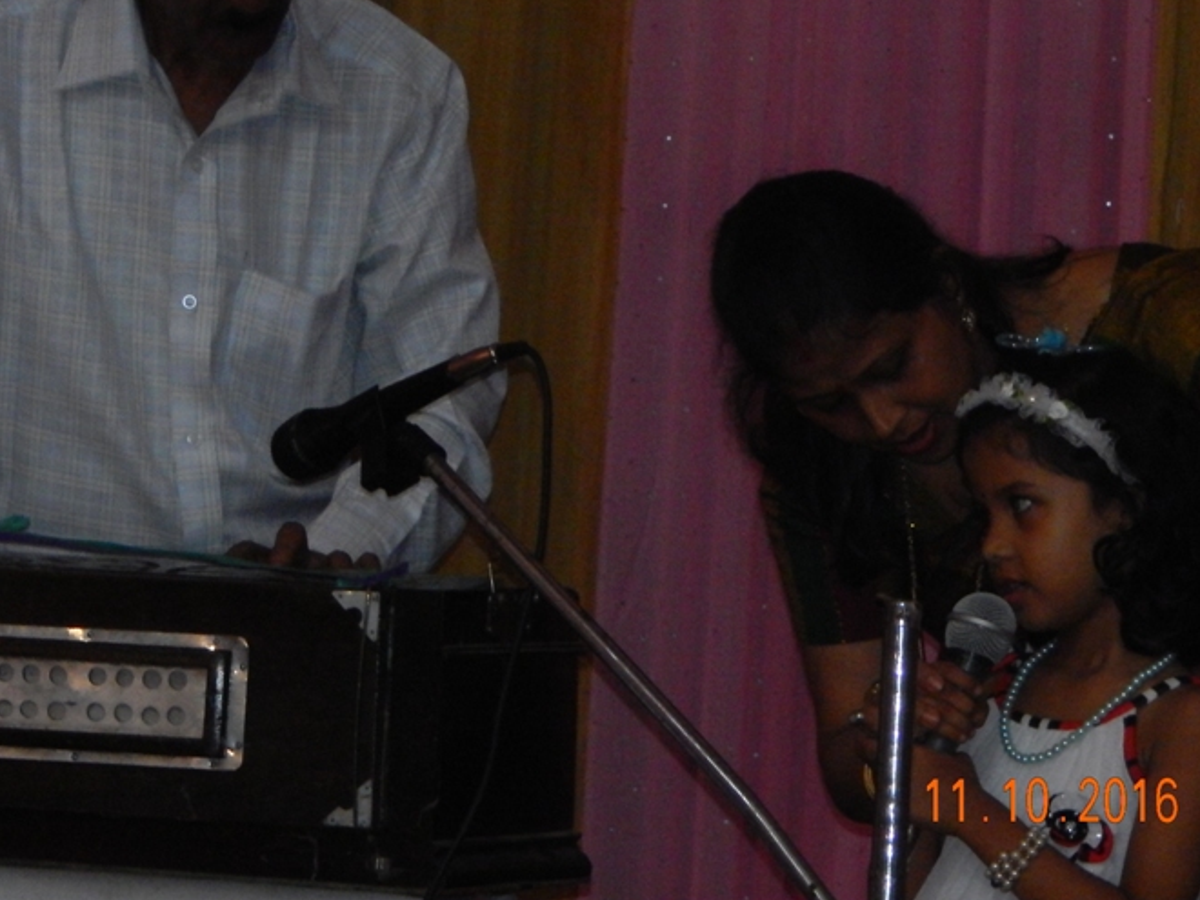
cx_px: 564
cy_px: 247
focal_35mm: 360
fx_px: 12480
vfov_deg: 4.1
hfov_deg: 5.5
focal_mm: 41.7
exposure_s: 1/30
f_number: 5.6
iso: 720
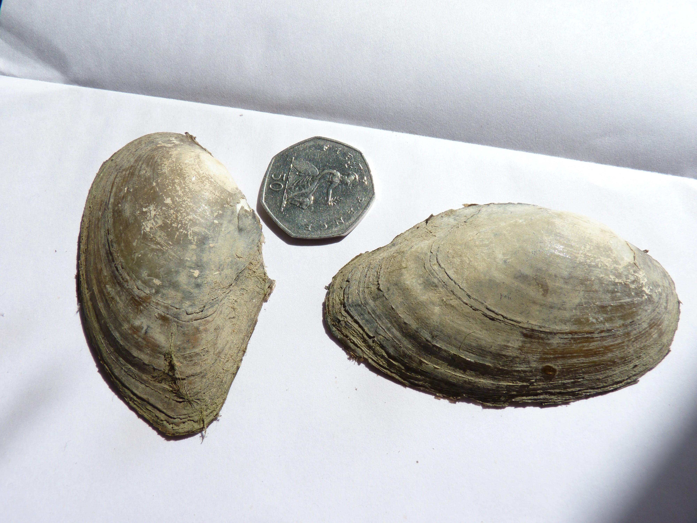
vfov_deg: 49.7
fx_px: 564
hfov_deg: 63.4
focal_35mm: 28
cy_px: 262
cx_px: 348
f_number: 5
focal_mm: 4.9
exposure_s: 1/250
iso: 80
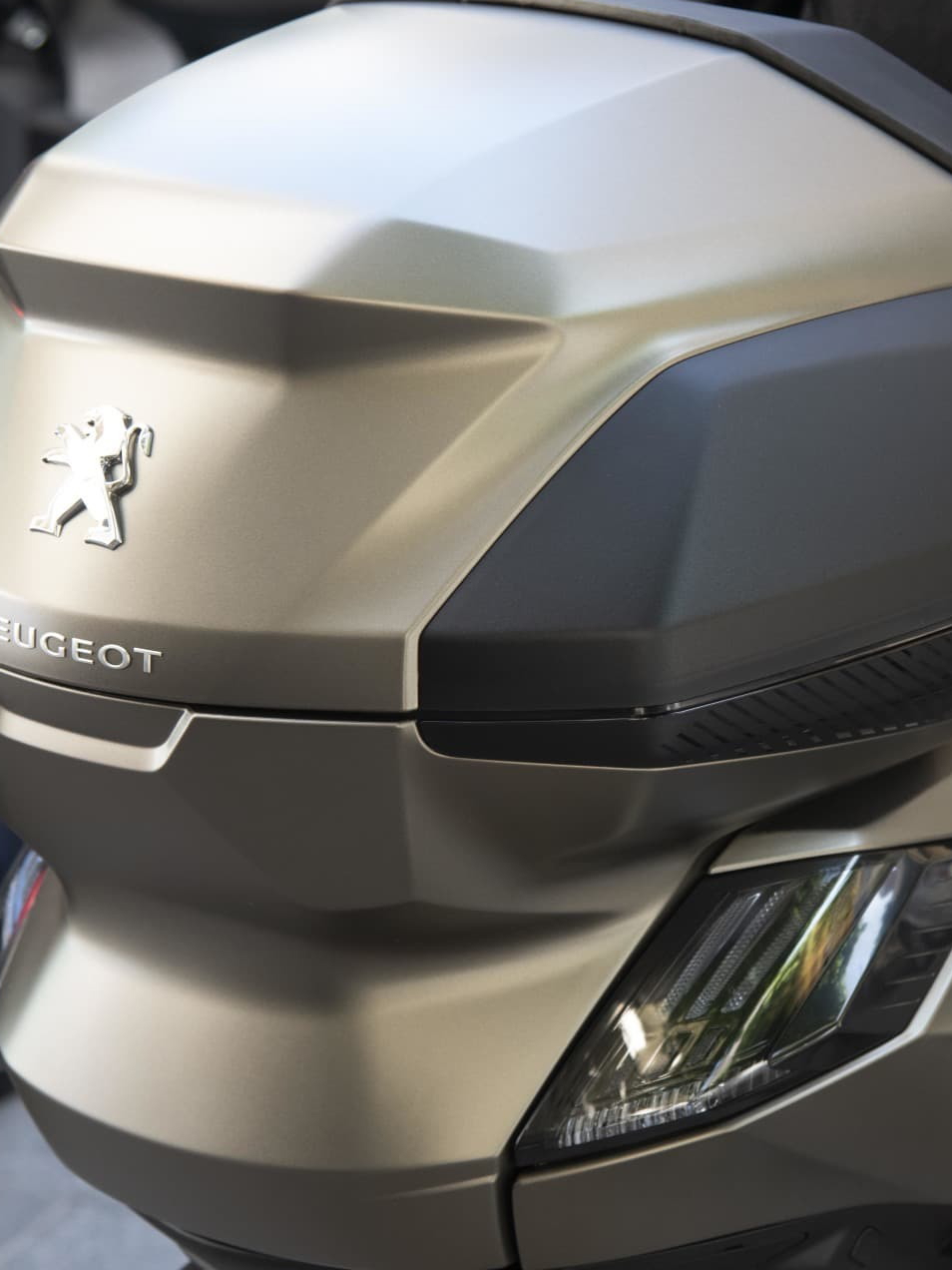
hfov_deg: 12.4
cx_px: 663
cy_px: 632
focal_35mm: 119
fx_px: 4364
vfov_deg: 16.6
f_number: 5
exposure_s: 1/80
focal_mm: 82
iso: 640
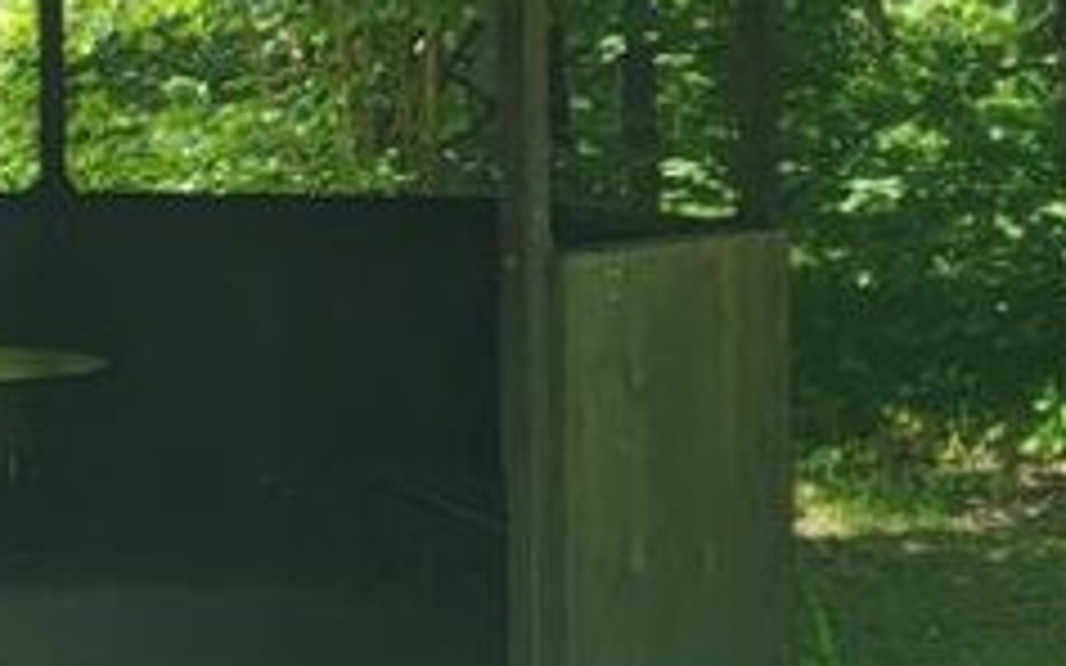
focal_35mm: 119
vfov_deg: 10.9
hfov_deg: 17.0
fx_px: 3456
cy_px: -40
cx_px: -63
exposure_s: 1/423
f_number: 1.8
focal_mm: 5.4
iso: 40
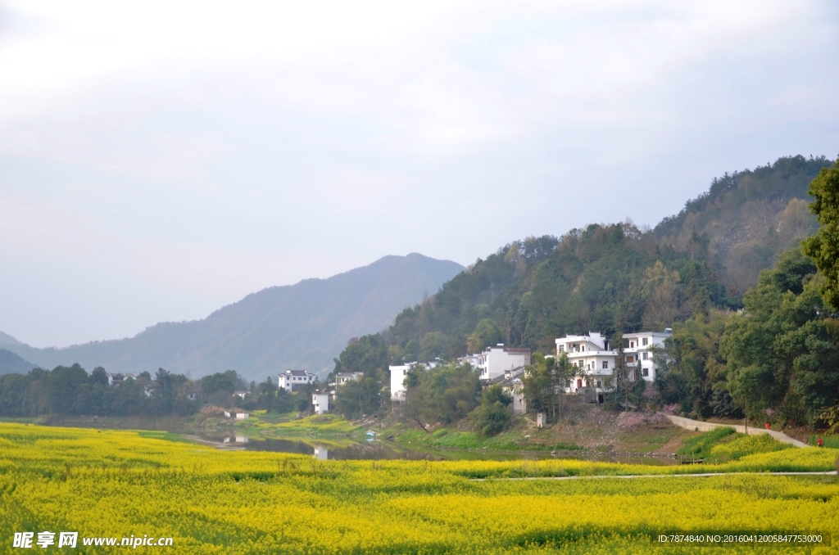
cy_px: 278
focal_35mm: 45
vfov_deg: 29.7
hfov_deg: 43.7
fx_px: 1046
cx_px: 420
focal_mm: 30
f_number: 4.2
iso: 100
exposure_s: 1/40
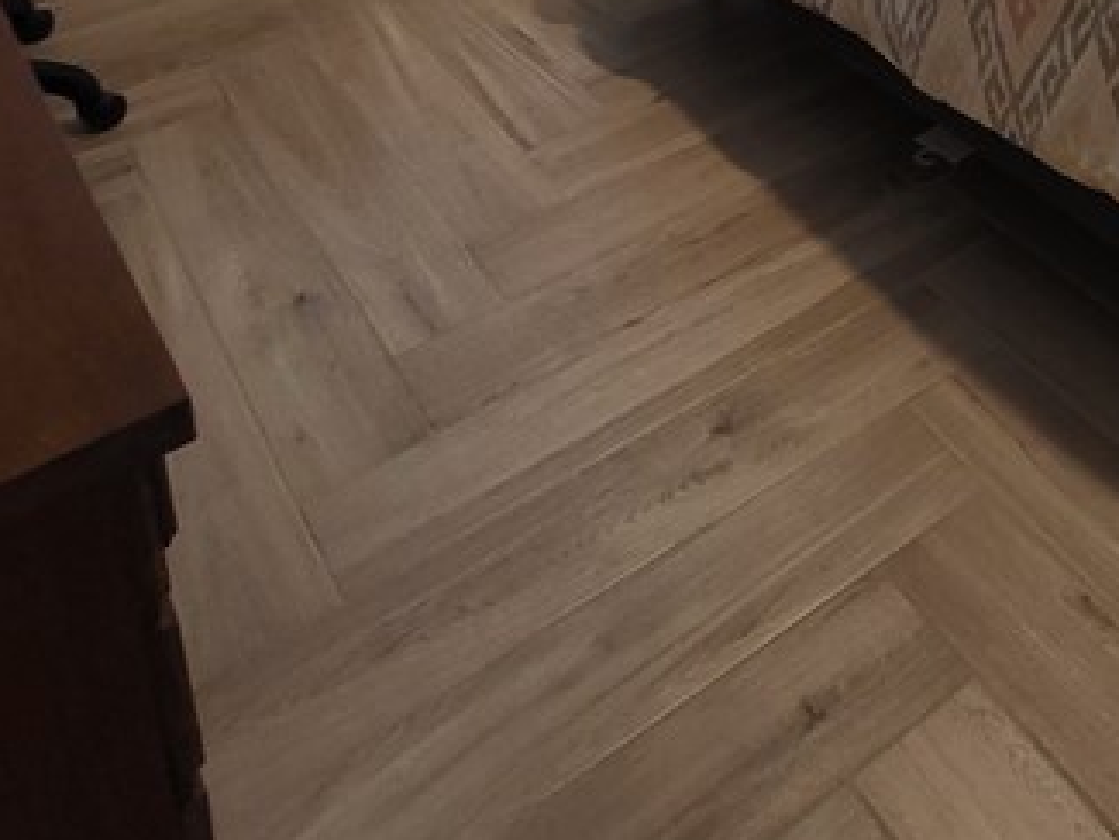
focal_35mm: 41
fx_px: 1326
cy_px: -306
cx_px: 926
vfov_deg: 27.8
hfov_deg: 43.2
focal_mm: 1.74
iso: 200
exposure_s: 1/60
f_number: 2.2
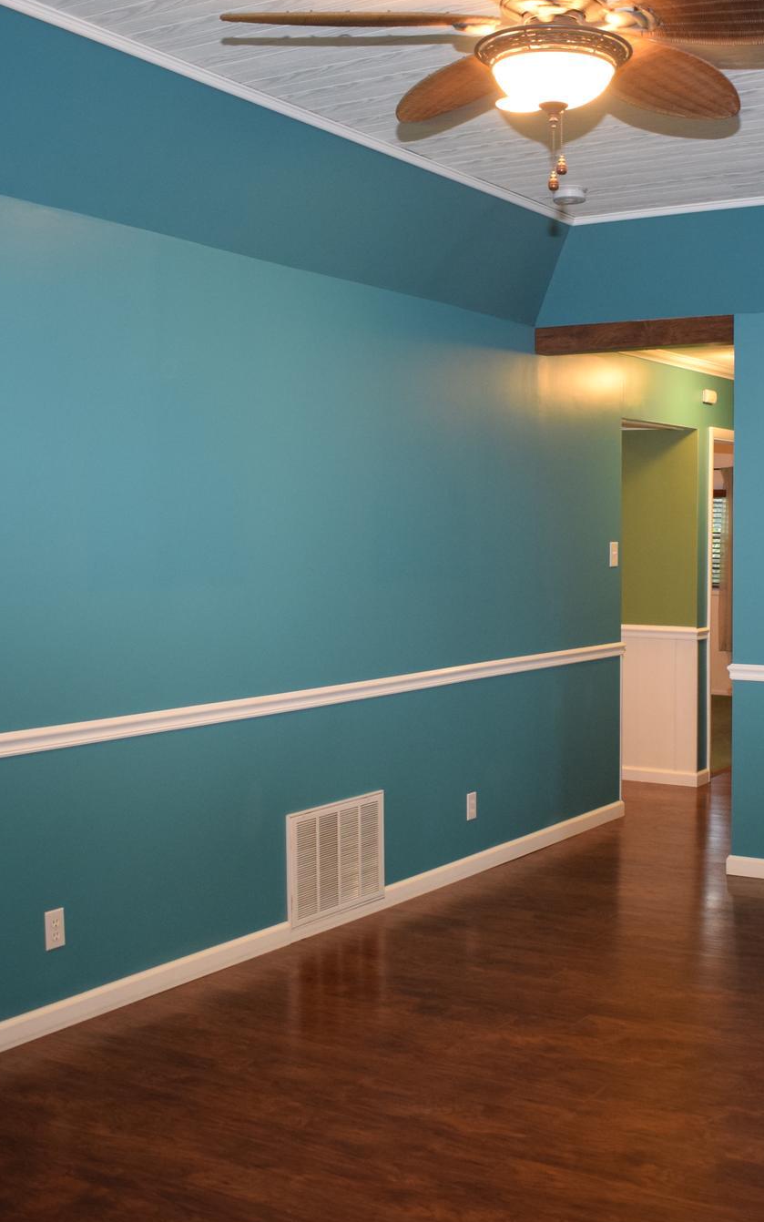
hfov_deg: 30.1
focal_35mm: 42
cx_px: 554
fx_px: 1399
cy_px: 616
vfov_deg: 47.2
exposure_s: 1/60
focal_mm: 18
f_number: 3.5
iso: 1000
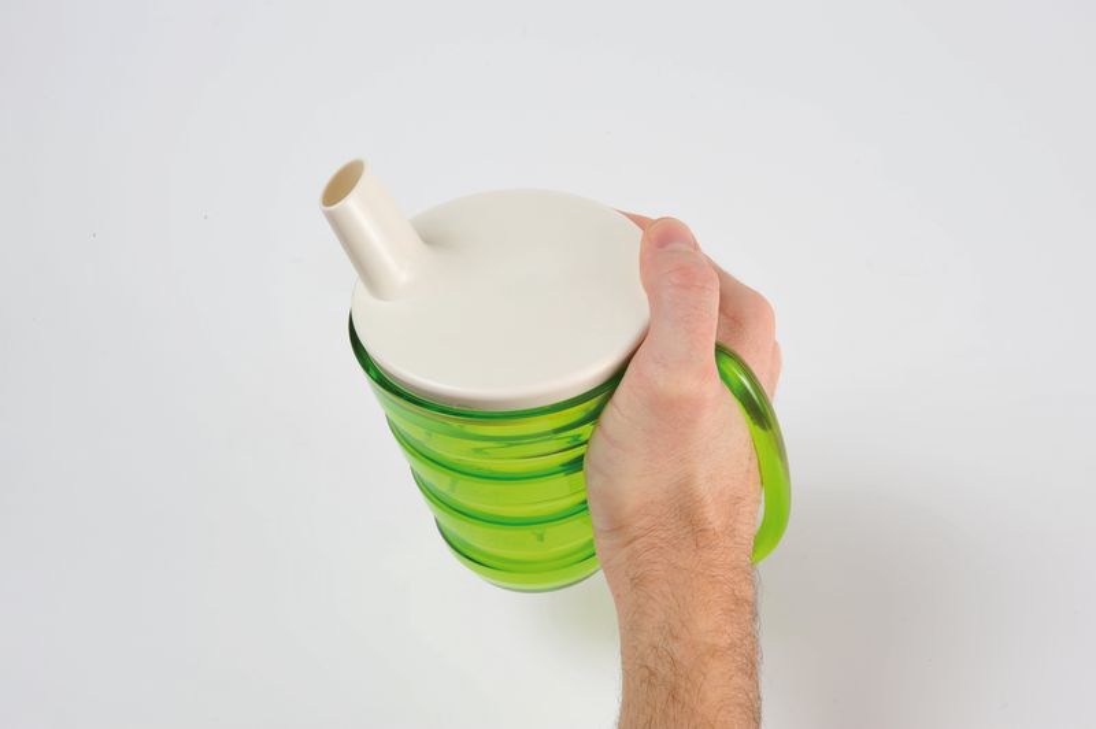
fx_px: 2890
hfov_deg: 21.5
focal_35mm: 95
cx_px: 548
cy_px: 364
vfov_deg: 14.4
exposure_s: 1/80
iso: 200
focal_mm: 95
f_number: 29
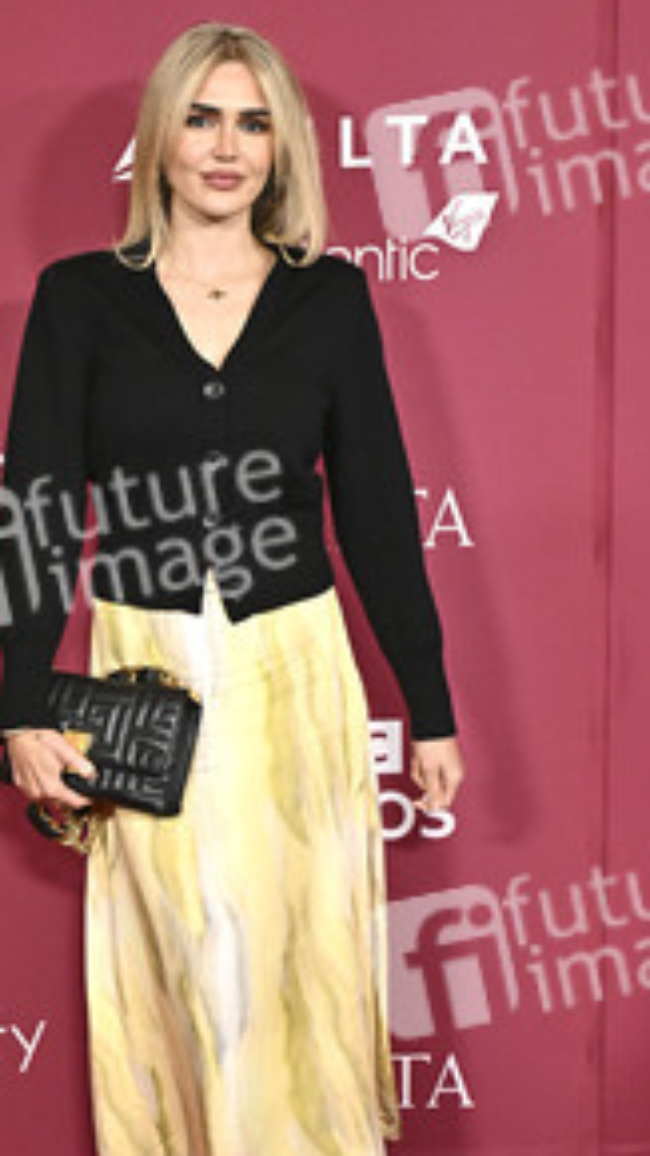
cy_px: 745
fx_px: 1993
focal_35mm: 65
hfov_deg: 18.5
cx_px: 207
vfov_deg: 32.2
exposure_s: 1/320
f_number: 7.1
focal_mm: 45
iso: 3200
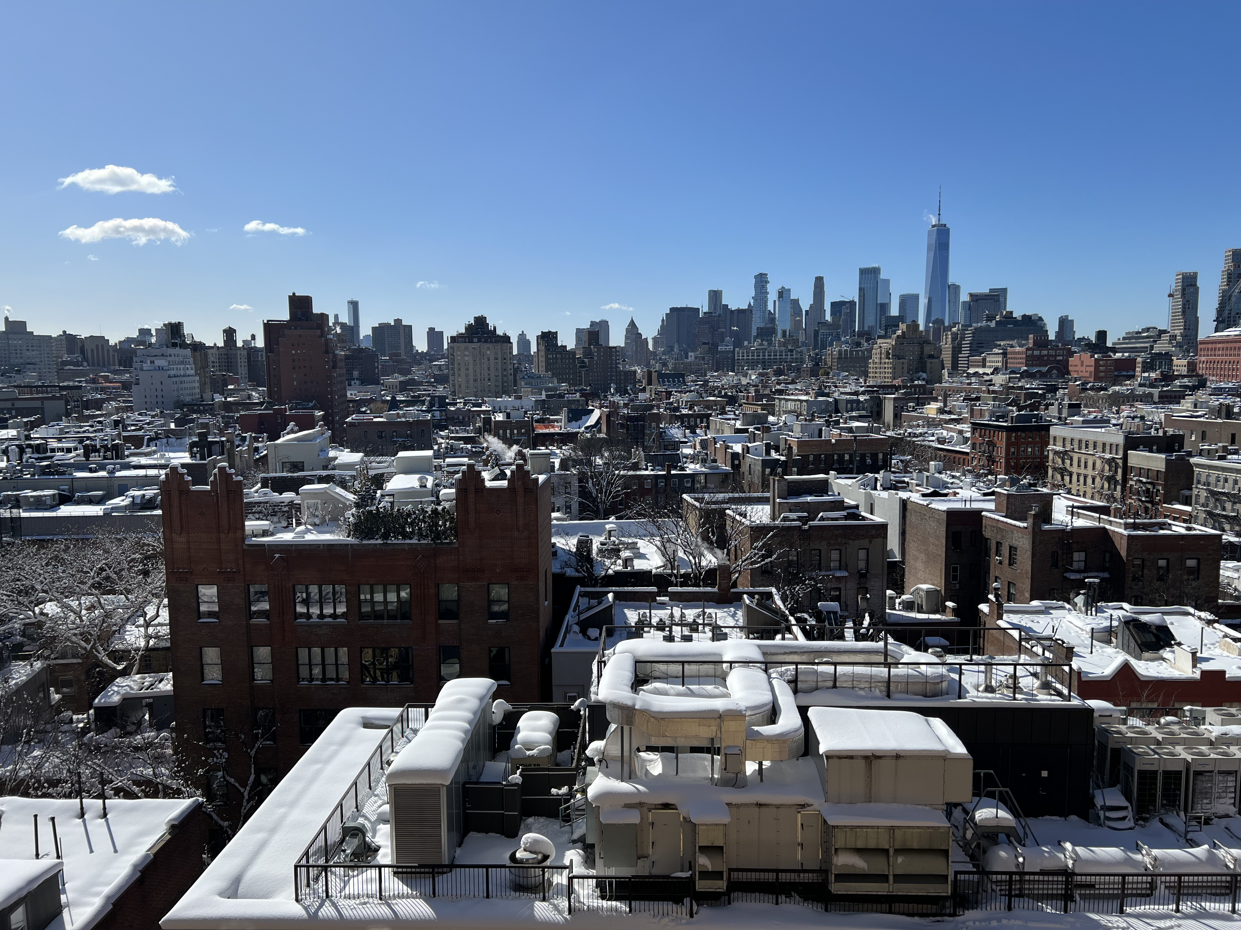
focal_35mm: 26
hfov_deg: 67.3
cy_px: 465
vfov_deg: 53.1
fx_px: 932
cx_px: 620
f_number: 1.5
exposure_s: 1/8696
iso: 50
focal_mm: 5.7
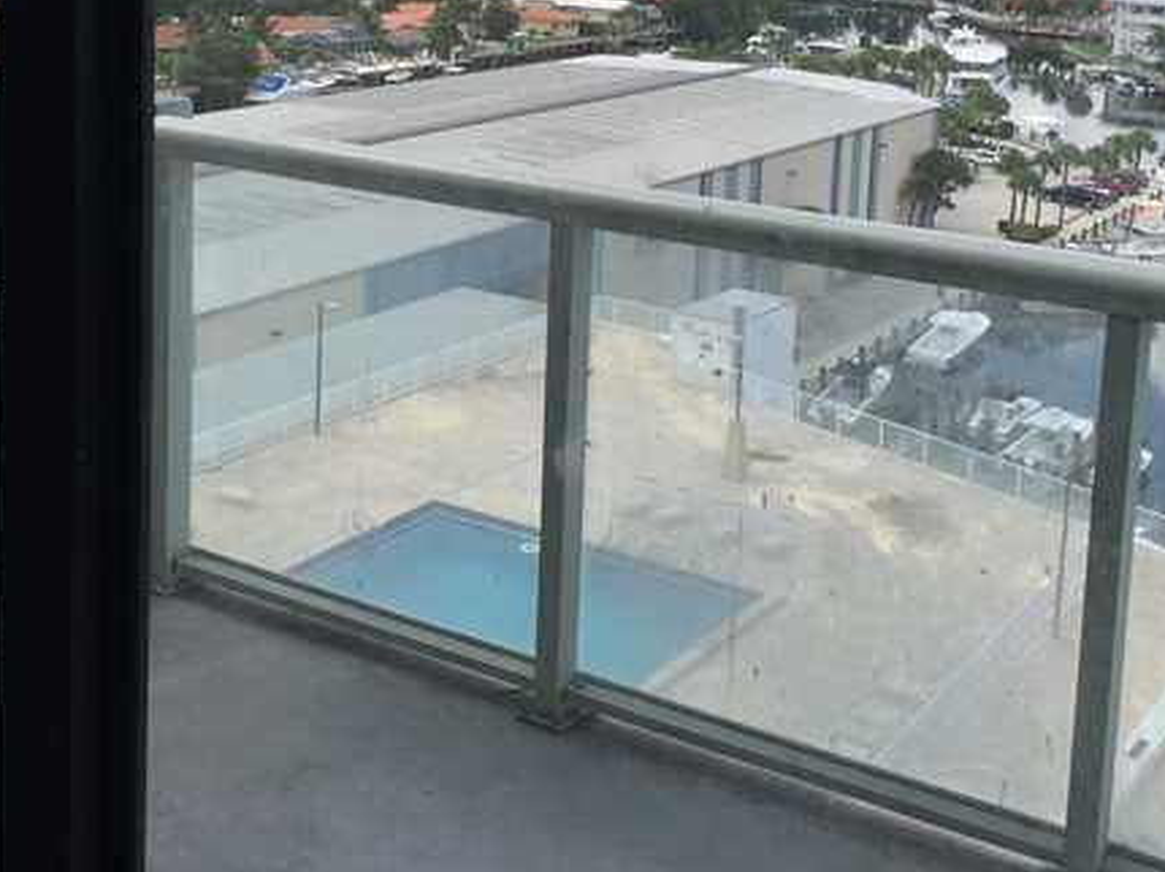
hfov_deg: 35.4
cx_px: 461
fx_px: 1816
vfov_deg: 26.3
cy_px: 130
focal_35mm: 54
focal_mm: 4.15
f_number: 2.2
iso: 32
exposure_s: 1/746
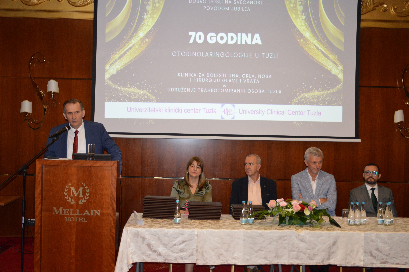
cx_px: 204
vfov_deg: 29.8
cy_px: 136
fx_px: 511
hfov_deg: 43.6
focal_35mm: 45
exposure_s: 1/60
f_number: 4
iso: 1600
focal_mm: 30
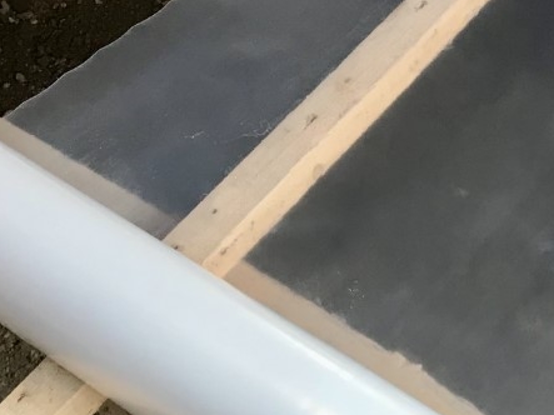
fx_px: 1456
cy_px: 194
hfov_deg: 20.5
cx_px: 608
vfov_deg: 16.2
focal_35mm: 91
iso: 25
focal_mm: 4
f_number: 1.8
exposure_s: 1/33
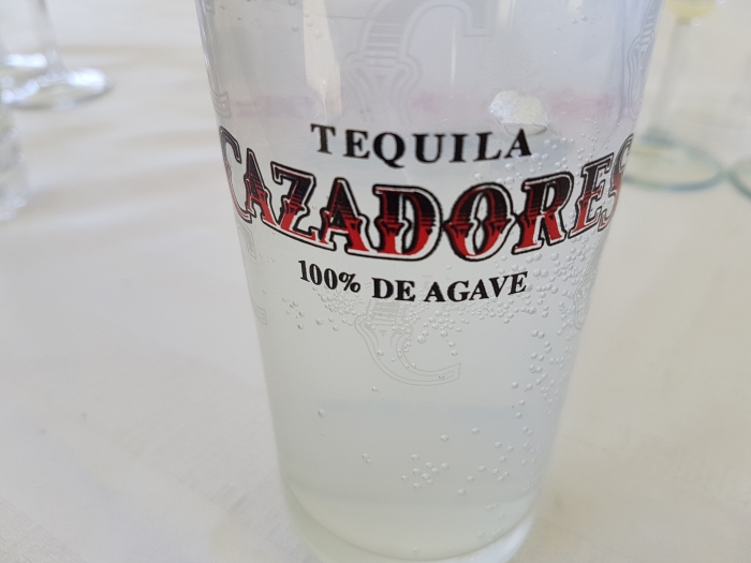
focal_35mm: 26
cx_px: 376
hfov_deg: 67.3
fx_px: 564
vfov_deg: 53.1
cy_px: 282
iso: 40
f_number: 1.7
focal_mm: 4.2
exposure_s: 1/276
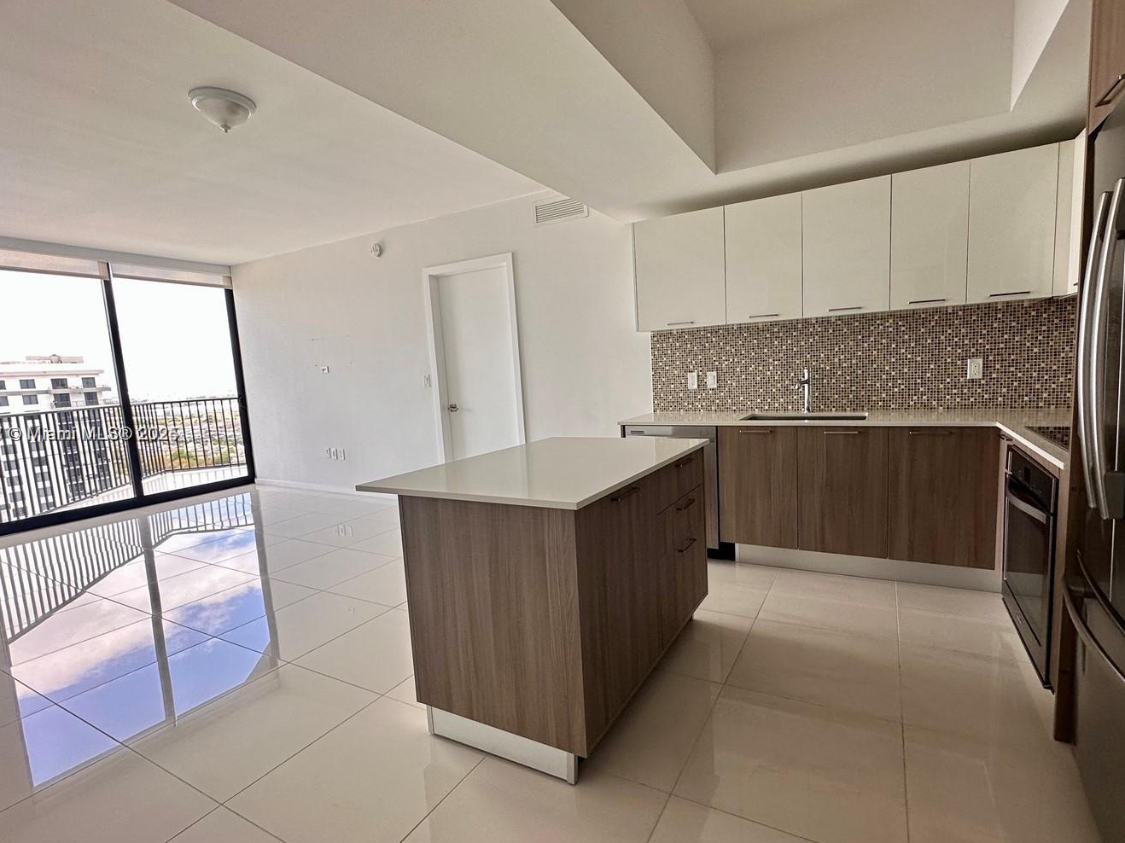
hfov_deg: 91.0
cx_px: 588
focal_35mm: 17
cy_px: 435
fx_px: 552
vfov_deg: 74.7
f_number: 2.2
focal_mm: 2.22
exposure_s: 1/99
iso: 50
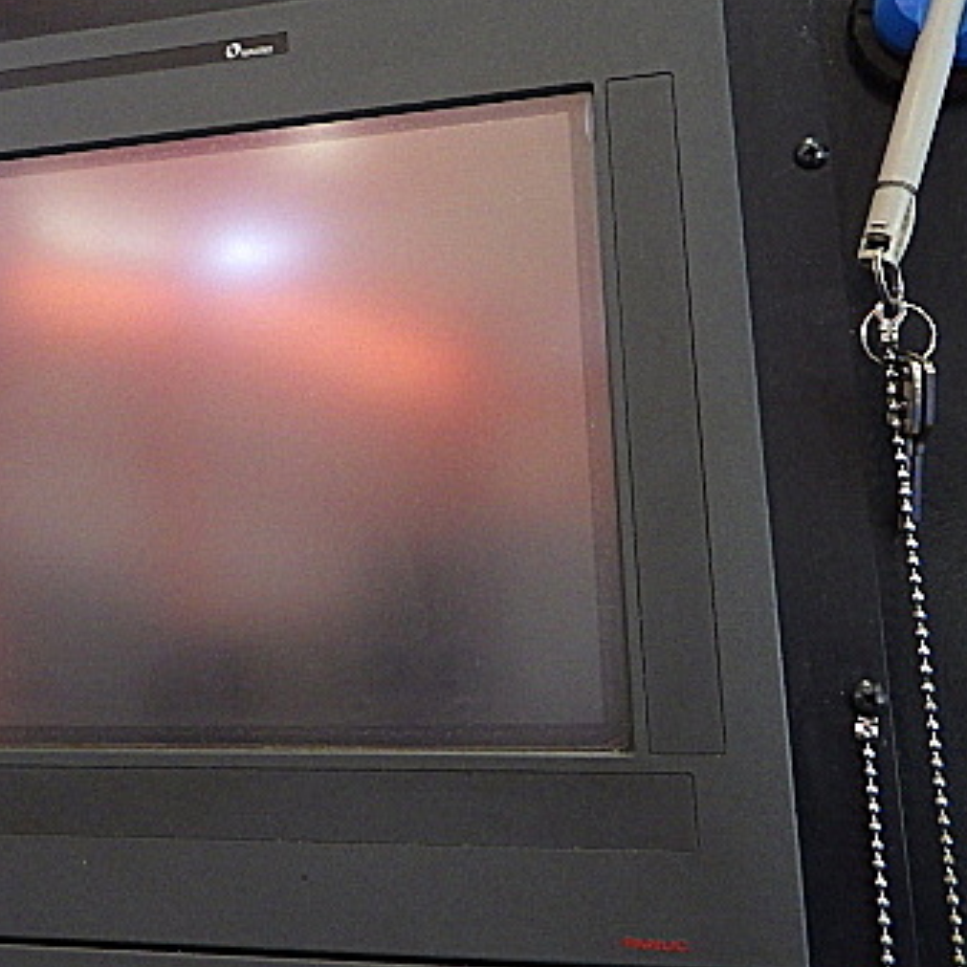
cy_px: 344
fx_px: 1485
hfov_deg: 35.0
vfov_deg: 35.8
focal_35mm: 47
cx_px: 207
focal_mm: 5
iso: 640
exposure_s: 1/45
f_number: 3.5
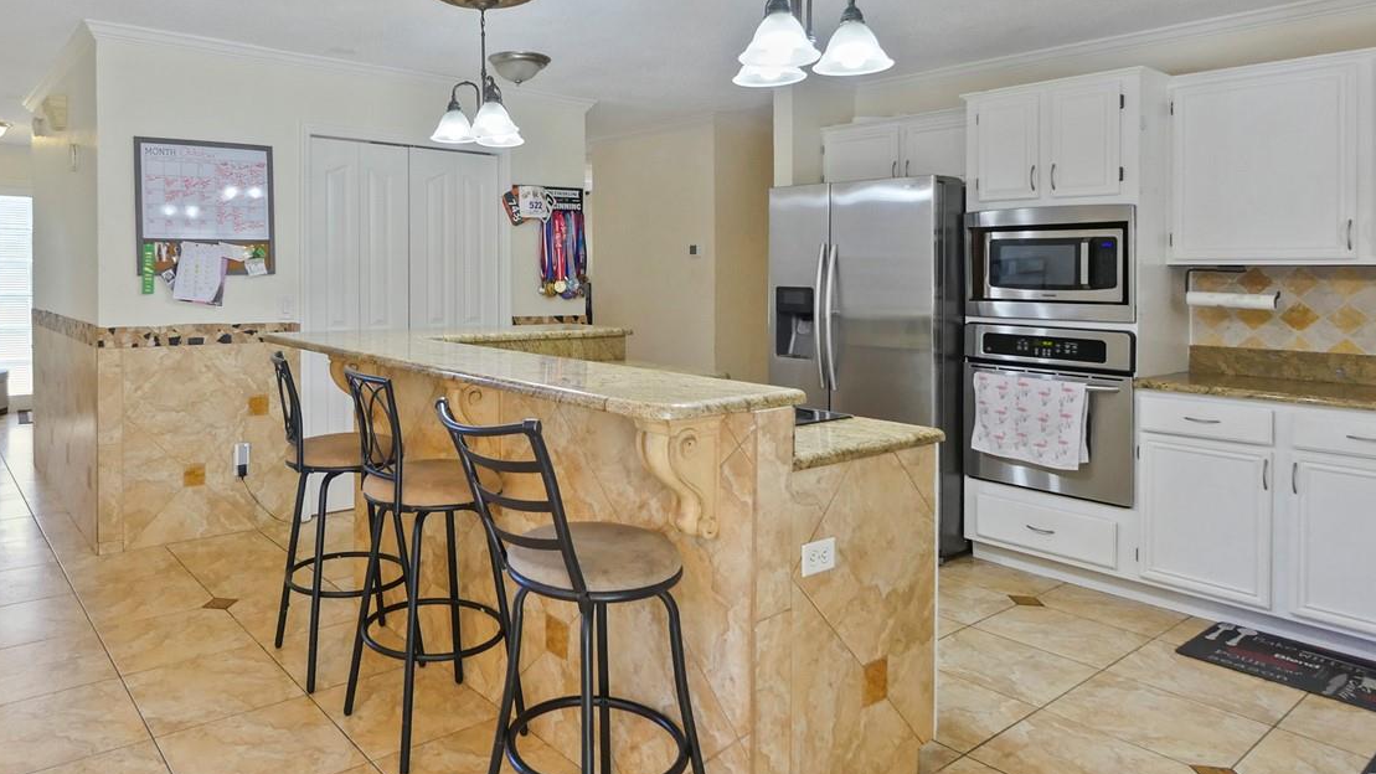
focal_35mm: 22
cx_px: 522
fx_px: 803
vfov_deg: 50.9
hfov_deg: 79.8
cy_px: 283
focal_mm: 7
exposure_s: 1/60
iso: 640
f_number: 4
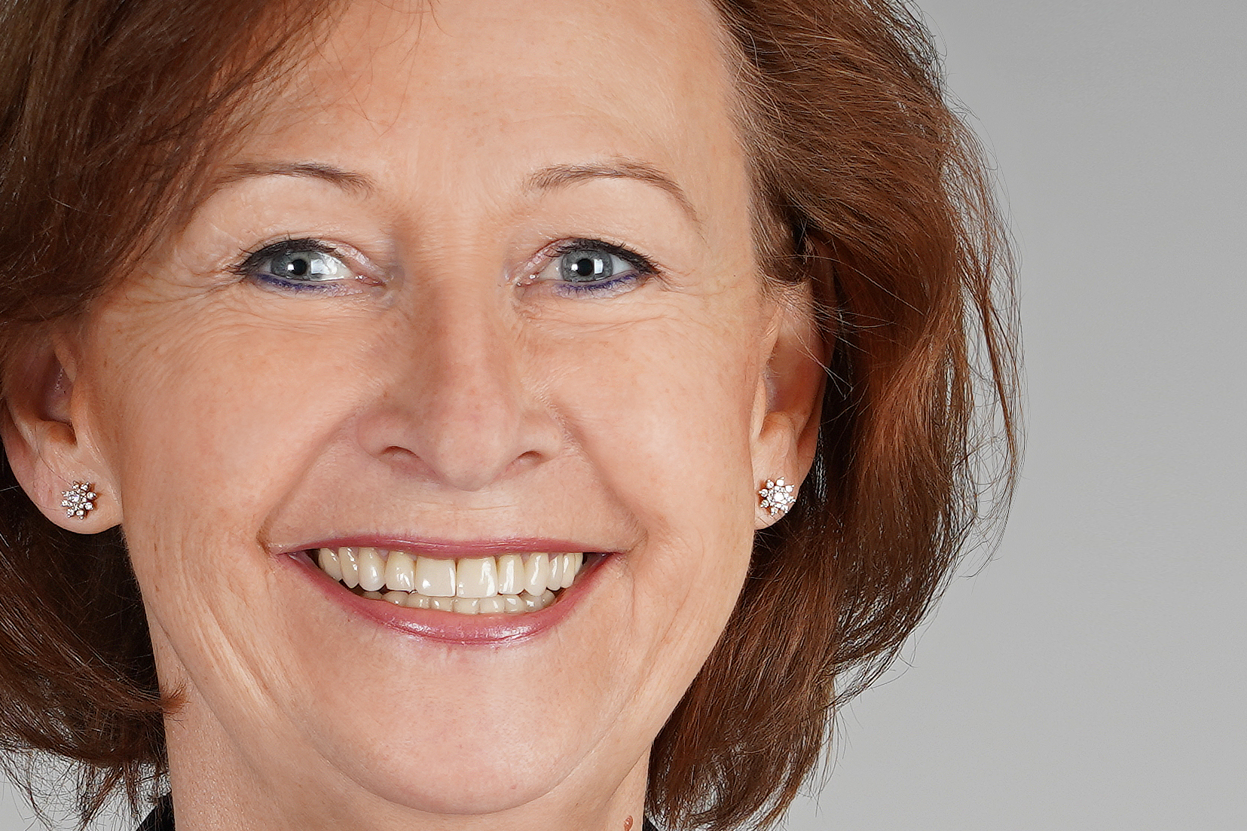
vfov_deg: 3.9
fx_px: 12052
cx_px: 479
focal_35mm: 348
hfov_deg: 5.9
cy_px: 847
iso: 200
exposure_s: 1/160
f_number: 6.3
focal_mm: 96
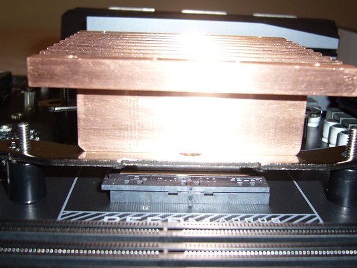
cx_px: 186
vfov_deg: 34.3
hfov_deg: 44.8
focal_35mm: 42
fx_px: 433
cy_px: 117
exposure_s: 1/30
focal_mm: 5.8
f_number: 2.8
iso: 80
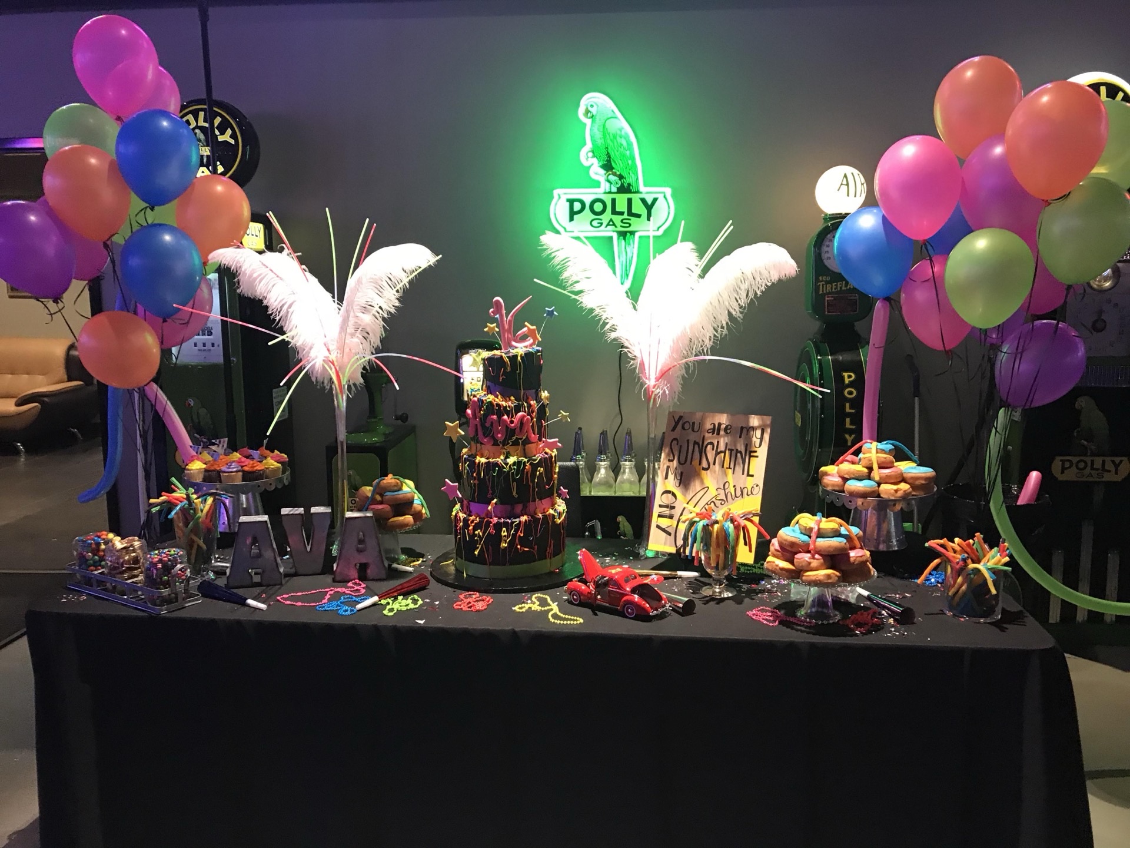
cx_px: 565
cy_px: 424
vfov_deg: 49.7
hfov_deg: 63.4
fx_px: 914
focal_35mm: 28
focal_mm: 3.99
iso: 80
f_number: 1.8
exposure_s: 1/15
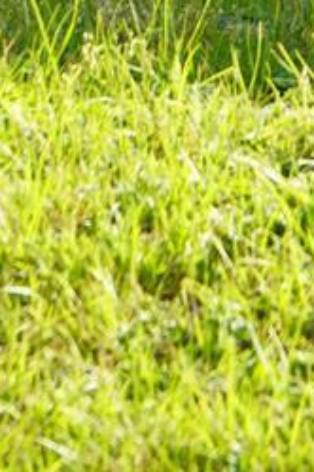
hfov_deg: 6.2
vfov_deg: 8.3
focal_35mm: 222
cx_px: 236
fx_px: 2904
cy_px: -741
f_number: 6.3
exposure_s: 1/100
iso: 100
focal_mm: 36
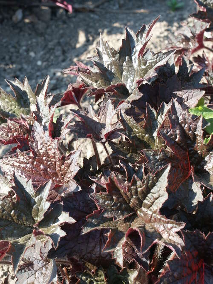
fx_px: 862
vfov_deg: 18.7
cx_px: 106
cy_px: 142
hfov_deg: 14.1
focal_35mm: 105
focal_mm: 26.04
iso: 100
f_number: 5.6
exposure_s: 1/90
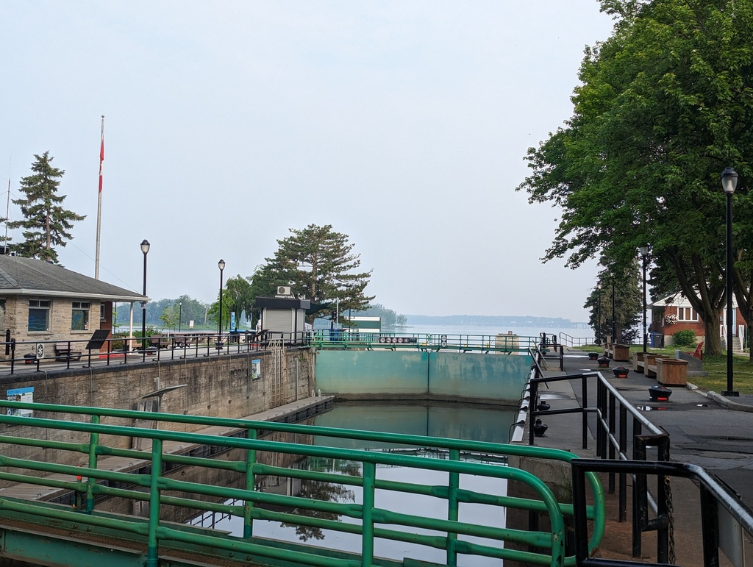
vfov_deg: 30.3
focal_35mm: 48
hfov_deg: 39.6
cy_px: 284
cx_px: 376
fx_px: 1046
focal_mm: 6.81
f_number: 1.85
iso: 65
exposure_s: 1/1134
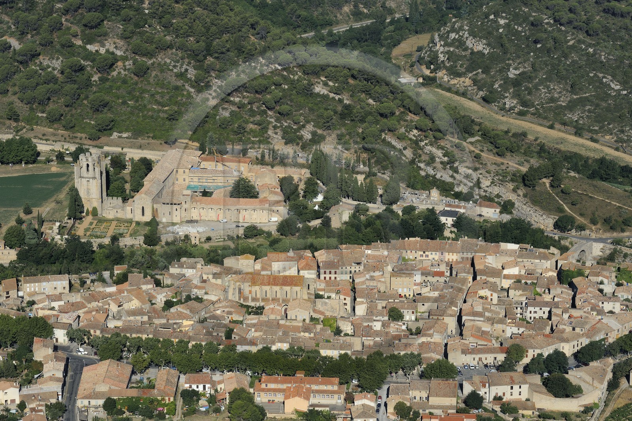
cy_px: 210
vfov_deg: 13.0
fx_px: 1843
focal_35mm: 105
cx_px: 316
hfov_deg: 19.5
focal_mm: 105
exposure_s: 1/1000
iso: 400
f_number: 9
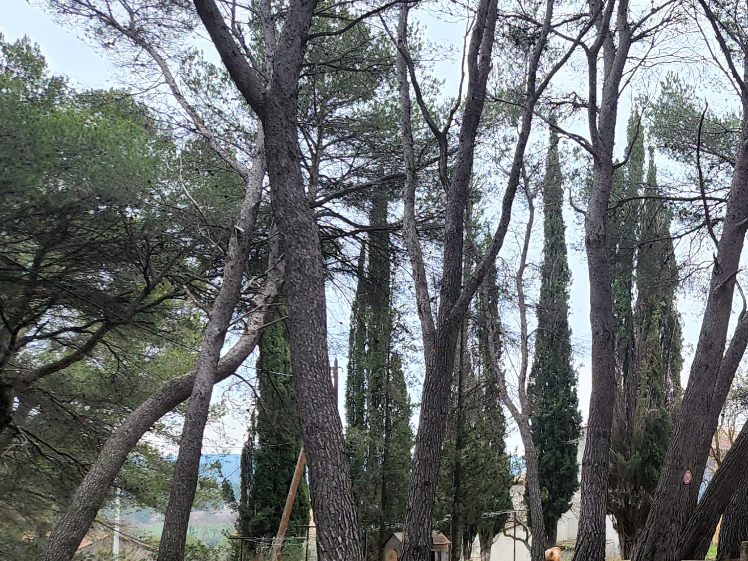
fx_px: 1189
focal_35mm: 55
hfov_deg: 31.7
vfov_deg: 26.3
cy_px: 410
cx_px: 785
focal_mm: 5.4
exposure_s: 1/180
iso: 64
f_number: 1.8
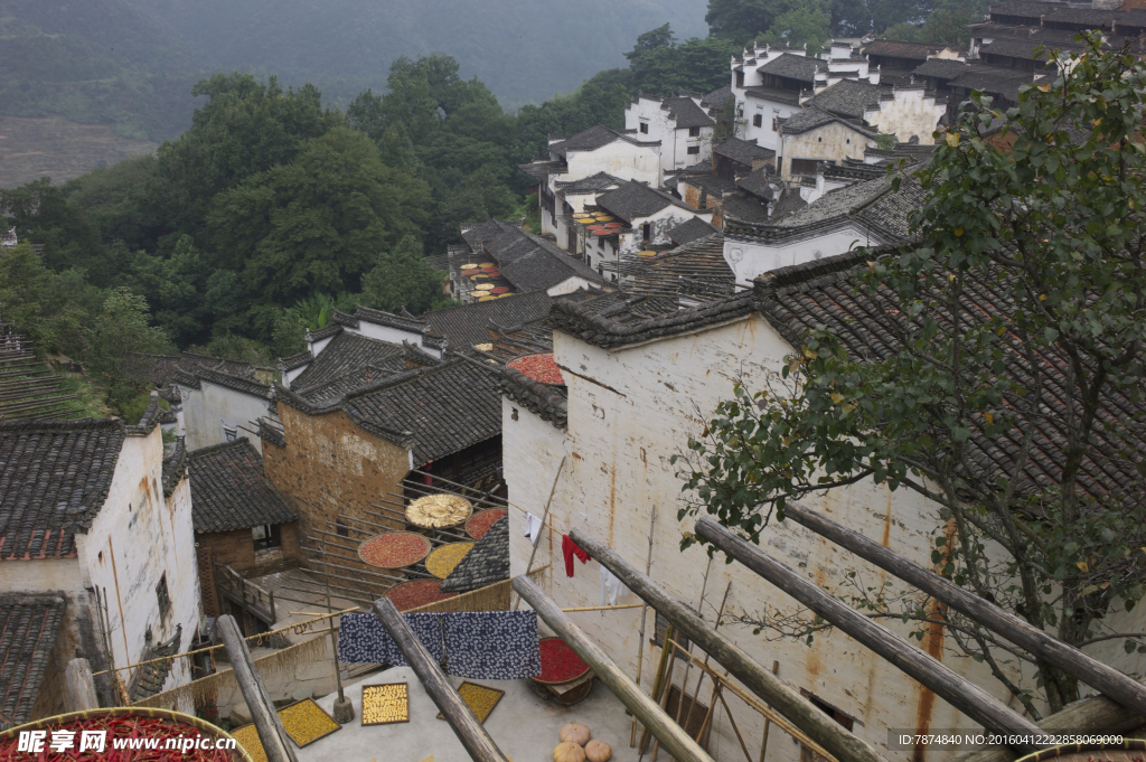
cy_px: 381
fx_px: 1113
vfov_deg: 37.8
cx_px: 573
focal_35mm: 35
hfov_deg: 54.5
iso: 400
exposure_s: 1/30
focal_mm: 35
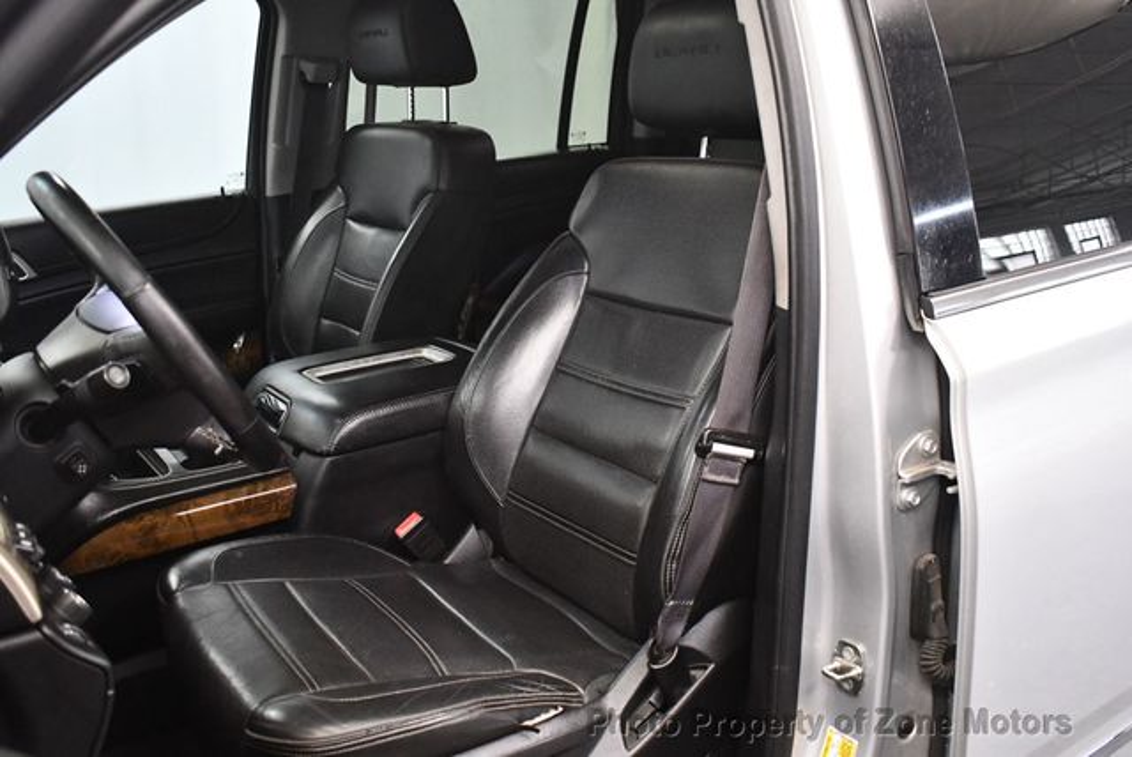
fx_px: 1133
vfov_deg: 36.9
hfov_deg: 53.1
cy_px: 378
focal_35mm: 36
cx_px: 566
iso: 3200
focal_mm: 18
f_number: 3.5
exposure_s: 1/100
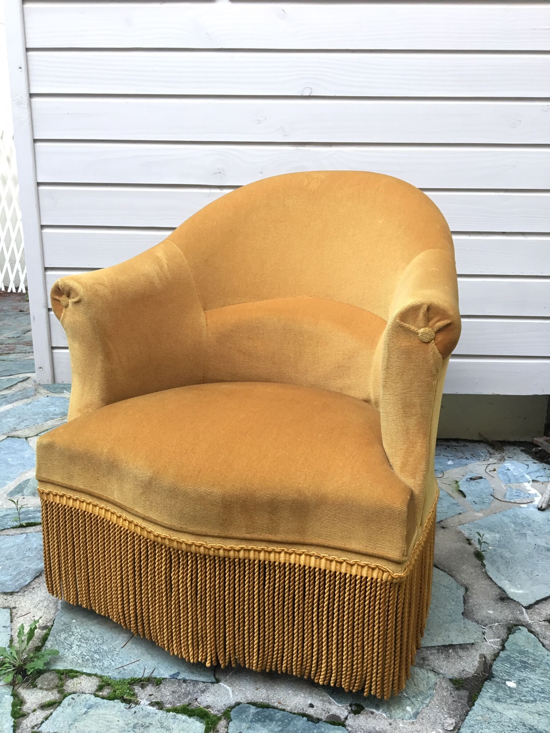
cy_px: 366
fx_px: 614
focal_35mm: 29
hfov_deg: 48.2
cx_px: 275
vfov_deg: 61.7
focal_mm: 4.15
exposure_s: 1/33
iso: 50
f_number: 2.2
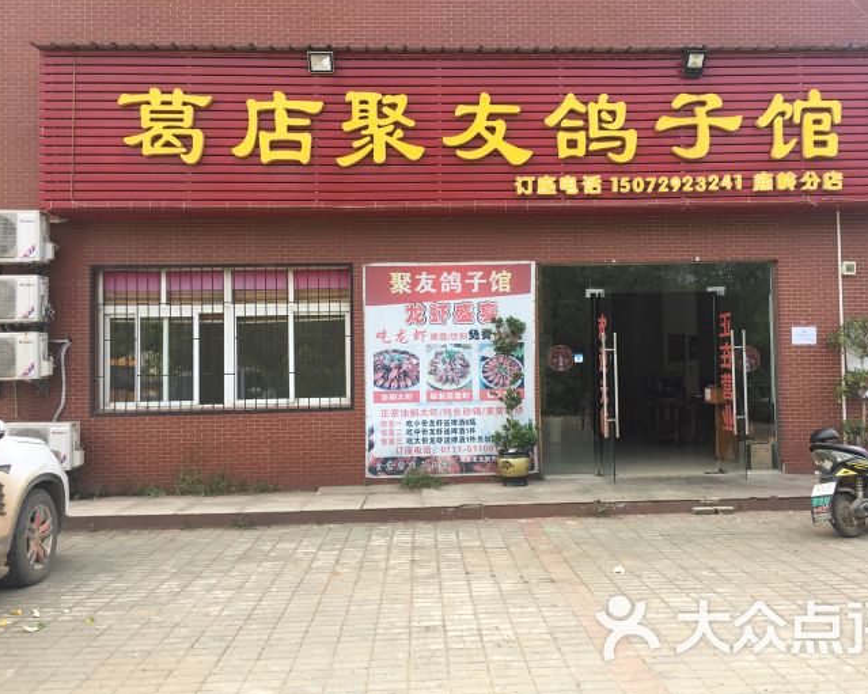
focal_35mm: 31
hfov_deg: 57.1
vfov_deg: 47.1
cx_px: 460
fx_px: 796
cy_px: 342
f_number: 2.2
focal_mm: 4.15
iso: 25
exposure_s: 1/379
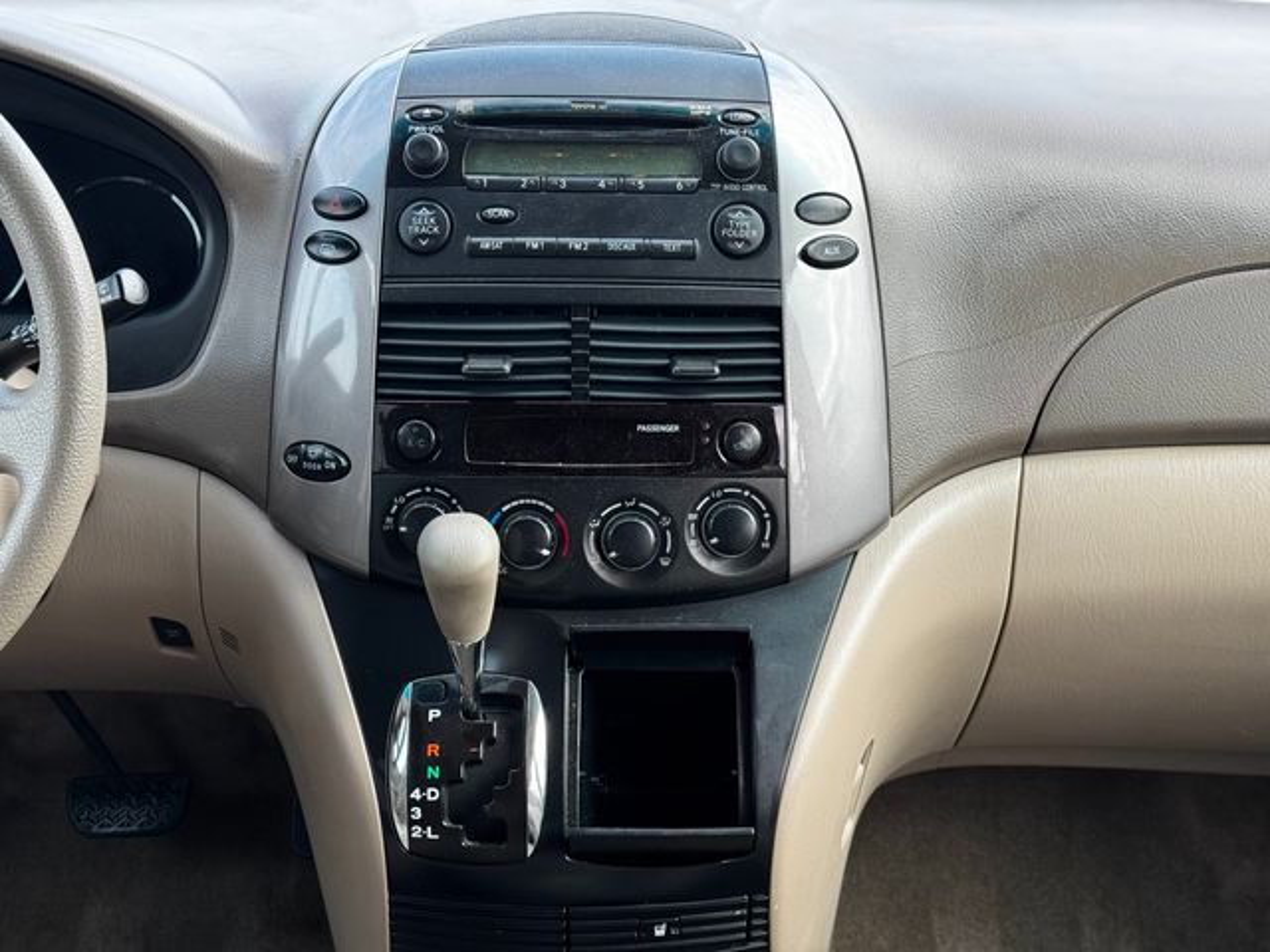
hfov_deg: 39.7
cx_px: 635
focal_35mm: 48
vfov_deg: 30.3
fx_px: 1761
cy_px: 476
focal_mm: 6.76
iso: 50
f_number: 1.78
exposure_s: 1/199
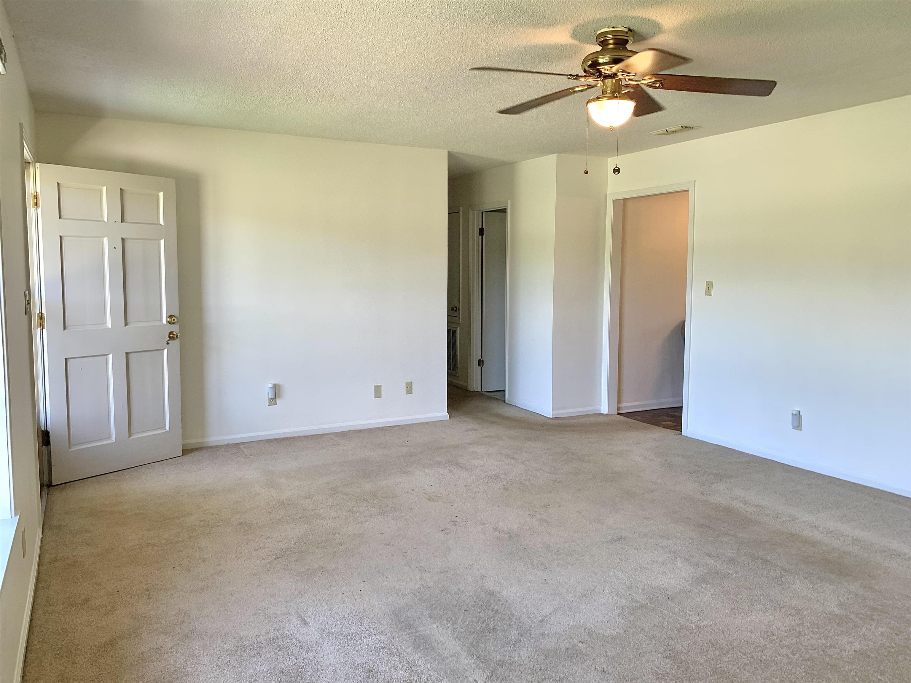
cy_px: 342
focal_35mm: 26
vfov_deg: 53.1
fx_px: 684
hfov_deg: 67.3
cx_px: 456
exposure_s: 1/60
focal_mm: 4.25
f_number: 1.8
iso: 50
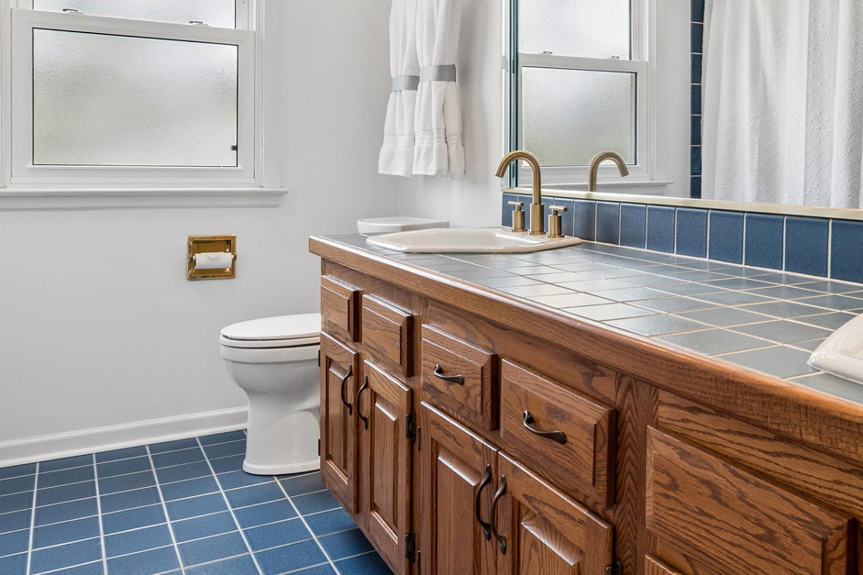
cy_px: 172
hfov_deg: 58.2
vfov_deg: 41.5
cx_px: 610
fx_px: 743
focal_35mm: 31
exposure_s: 1/15
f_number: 8
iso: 400
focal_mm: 12
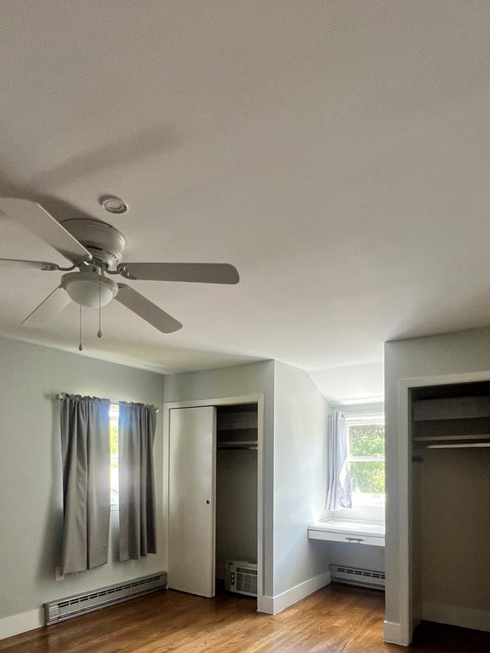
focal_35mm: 22
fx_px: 415
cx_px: 238
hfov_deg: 61.1
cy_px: 465
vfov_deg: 72.6
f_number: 1.8
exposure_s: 1/99
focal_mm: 1.57
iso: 80
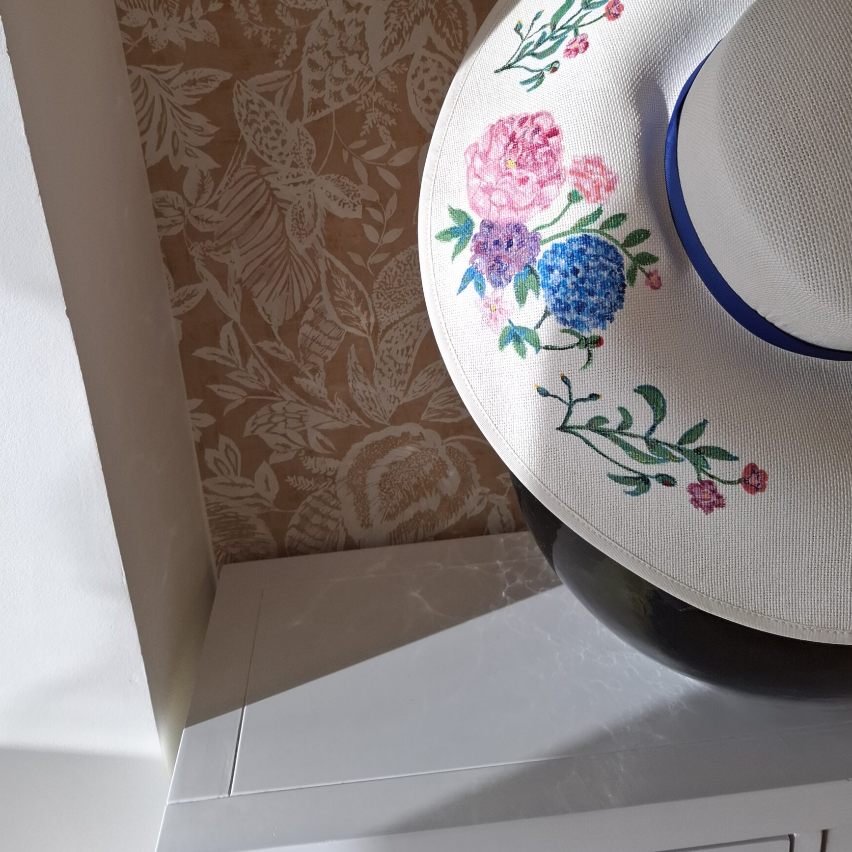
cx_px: 442
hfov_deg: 54.0
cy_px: 236
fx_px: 835
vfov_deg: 52.2
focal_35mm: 30
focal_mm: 5.54
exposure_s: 1/300
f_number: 1.8
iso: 50
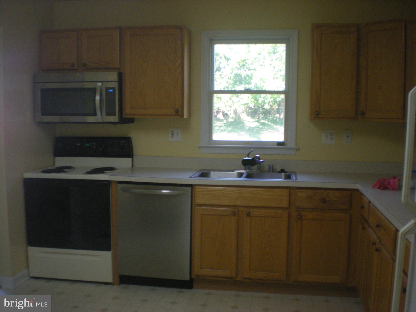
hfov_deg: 49.0
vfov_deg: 37.7
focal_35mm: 38
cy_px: 156
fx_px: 457
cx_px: 208
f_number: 3.1
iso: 200
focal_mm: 6.3
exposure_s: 1/49.7
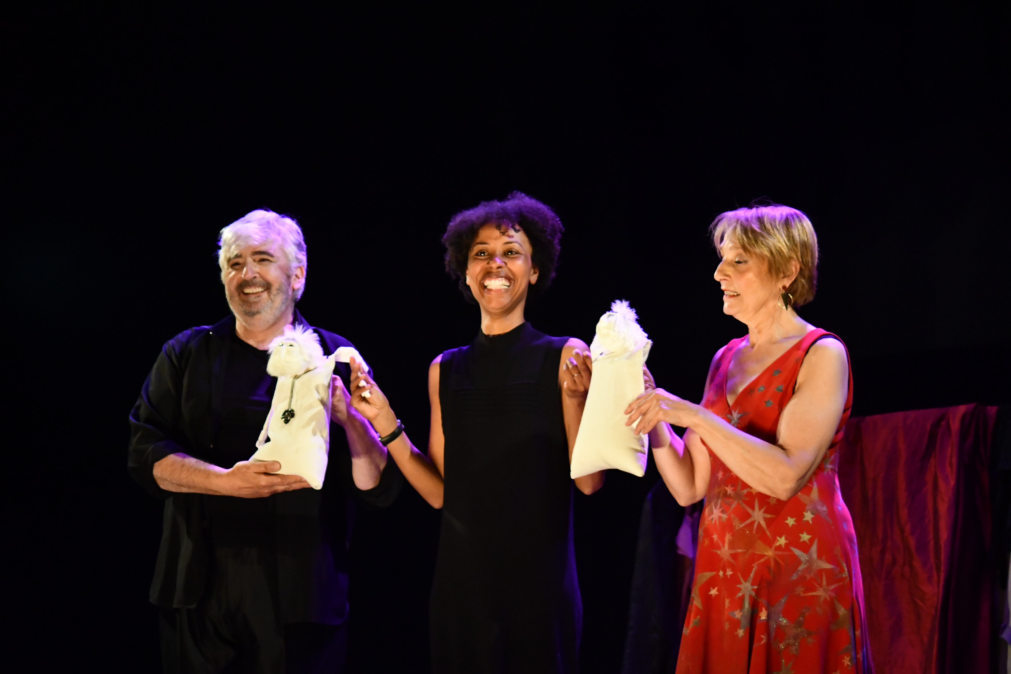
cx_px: 506
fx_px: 2949
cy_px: 337
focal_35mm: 105
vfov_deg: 13.0
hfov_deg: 19.5
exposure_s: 1/125
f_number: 4
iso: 5600
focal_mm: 70
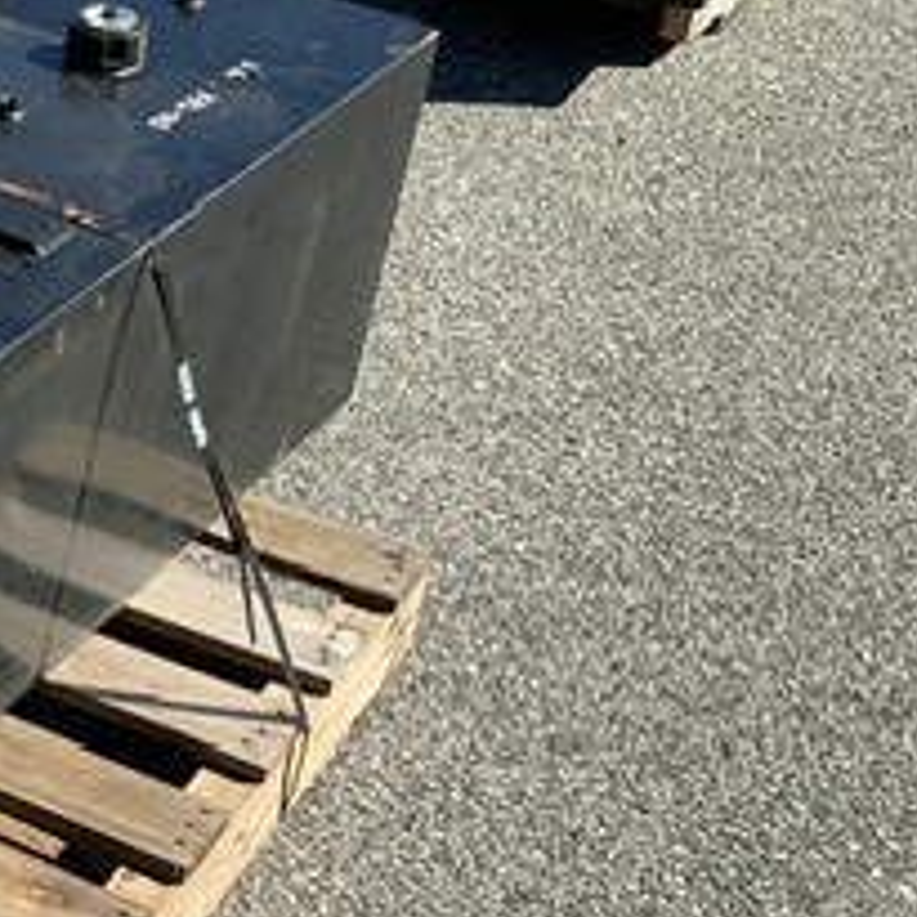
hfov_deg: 19.1
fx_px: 2398
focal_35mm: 80
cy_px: 568
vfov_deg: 21.6
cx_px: -438
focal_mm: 3
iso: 25
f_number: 1.8
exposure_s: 1/1144
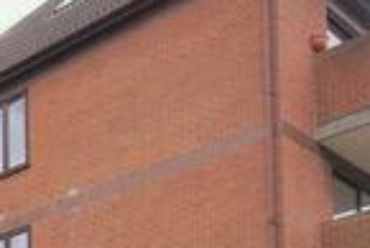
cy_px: 412
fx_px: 817
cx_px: -77
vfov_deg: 15.4
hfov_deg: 23.3
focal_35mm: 79
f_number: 7.1
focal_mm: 11
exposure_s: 1/640
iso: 400
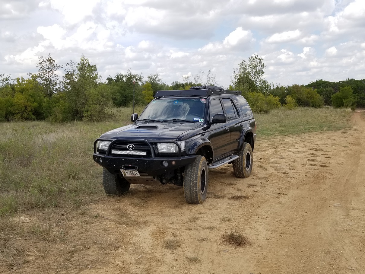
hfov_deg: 67.3
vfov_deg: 53.1
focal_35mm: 26
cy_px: 137
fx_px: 274
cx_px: 182
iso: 50
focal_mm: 4.25
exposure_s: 1/1873
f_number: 1.7
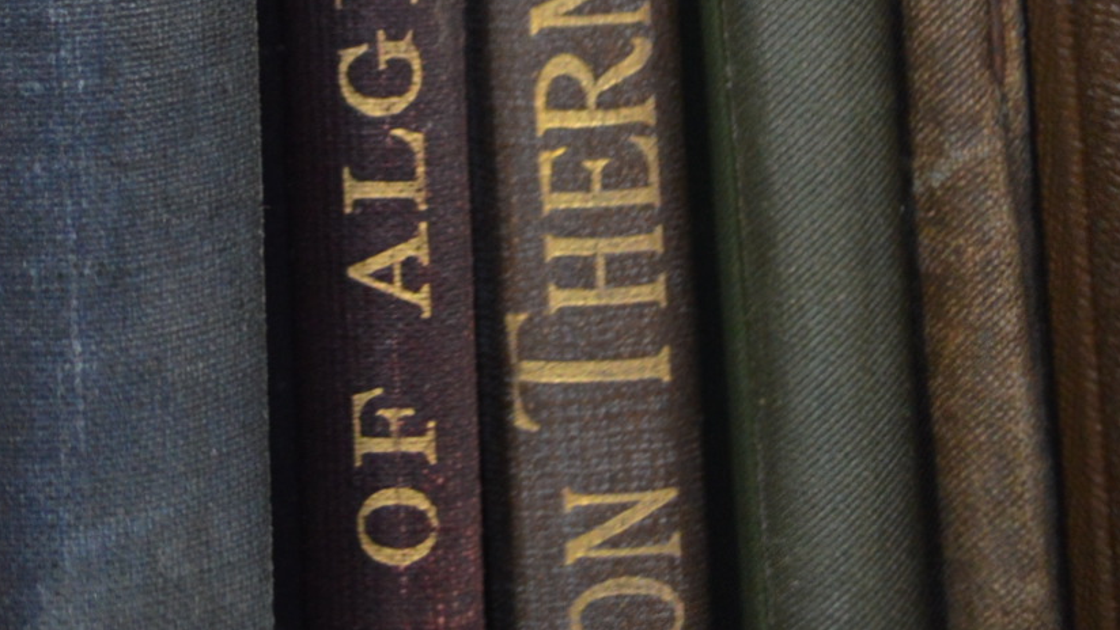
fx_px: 4426
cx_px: -60
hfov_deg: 14.2
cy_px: -496
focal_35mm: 149
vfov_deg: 7.9
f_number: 4.2
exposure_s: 1/60
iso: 800
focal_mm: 26
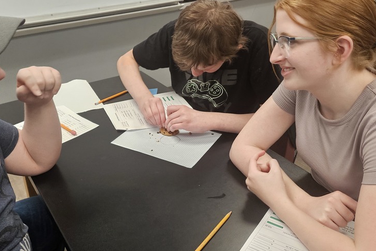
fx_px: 366
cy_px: 106
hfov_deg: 54.2
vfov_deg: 37.8
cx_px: 158
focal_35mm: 35
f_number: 1.8
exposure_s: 1/120
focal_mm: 5
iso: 500
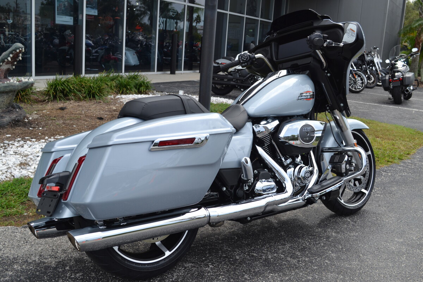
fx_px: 458
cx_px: 212
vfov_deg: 34.2
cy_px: 141
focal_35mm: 39
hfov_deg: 49.6
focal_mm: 26
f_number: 7.1
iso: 100
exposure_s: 1/200
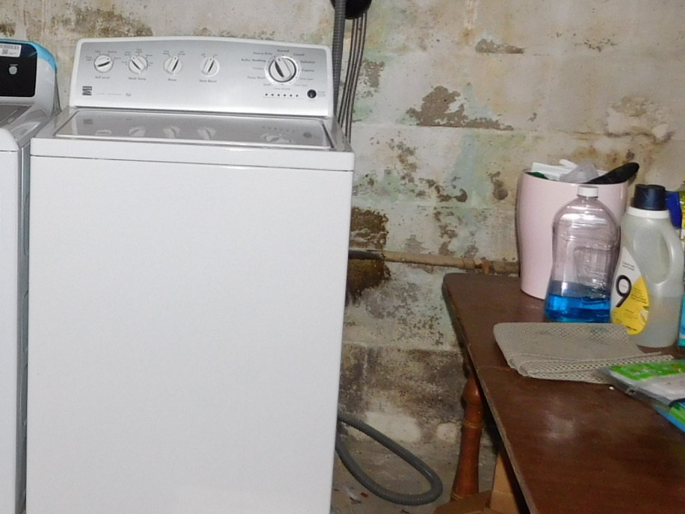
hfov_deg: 30.8
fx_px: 1128
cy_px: 143
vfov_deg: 25.4
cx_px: -34
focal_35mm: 57
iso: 200
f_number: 3
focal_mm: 4
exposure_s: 1/30
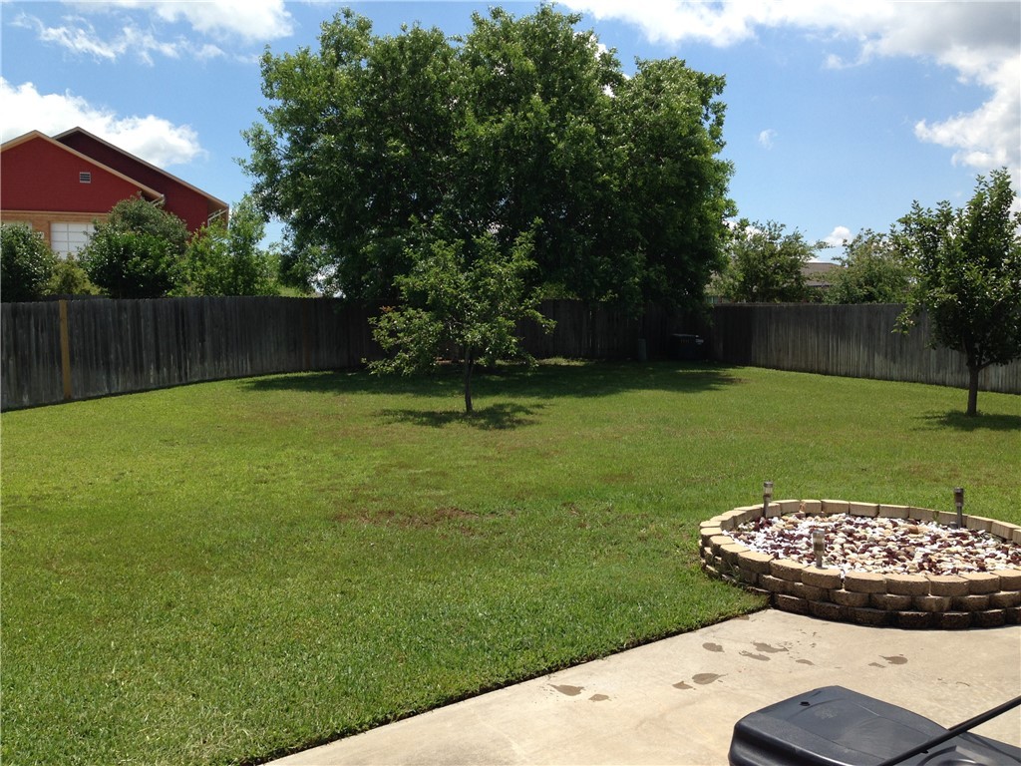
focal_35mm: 33
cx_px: 510
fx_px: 973
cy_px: 383
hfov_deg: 55.4
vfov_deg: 42.9
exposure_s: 1/1550
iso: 50
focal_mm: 4.12
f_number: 2.4
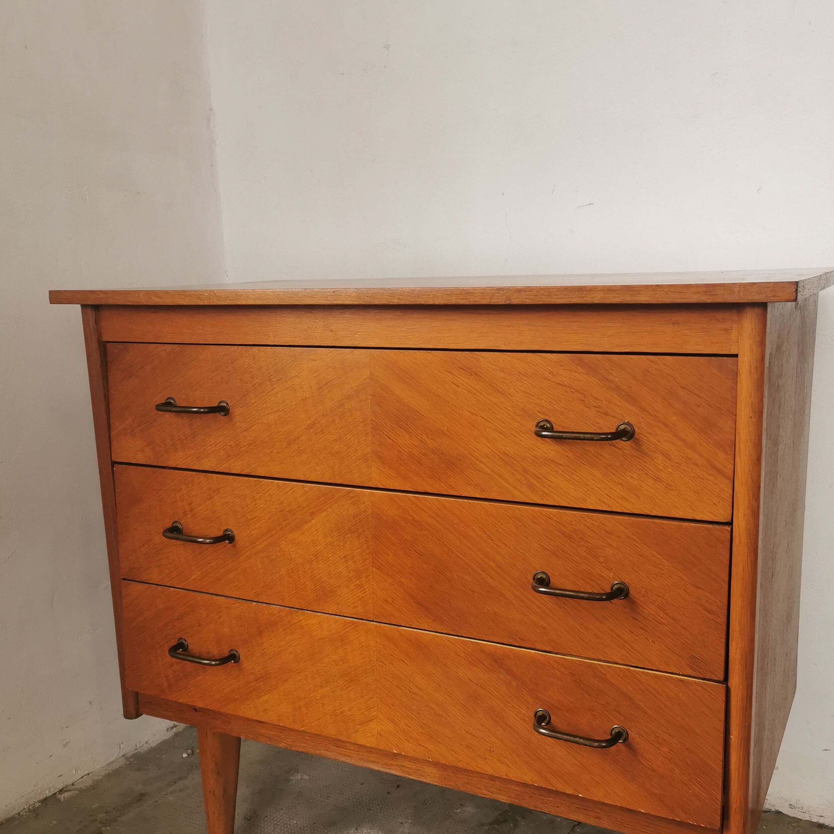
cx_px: 442
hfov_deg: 47.2
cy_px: 480
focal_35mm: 35
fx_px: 954
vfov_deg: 47.1
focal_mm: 5.56
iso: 125
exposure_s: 1/100
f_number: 1.6
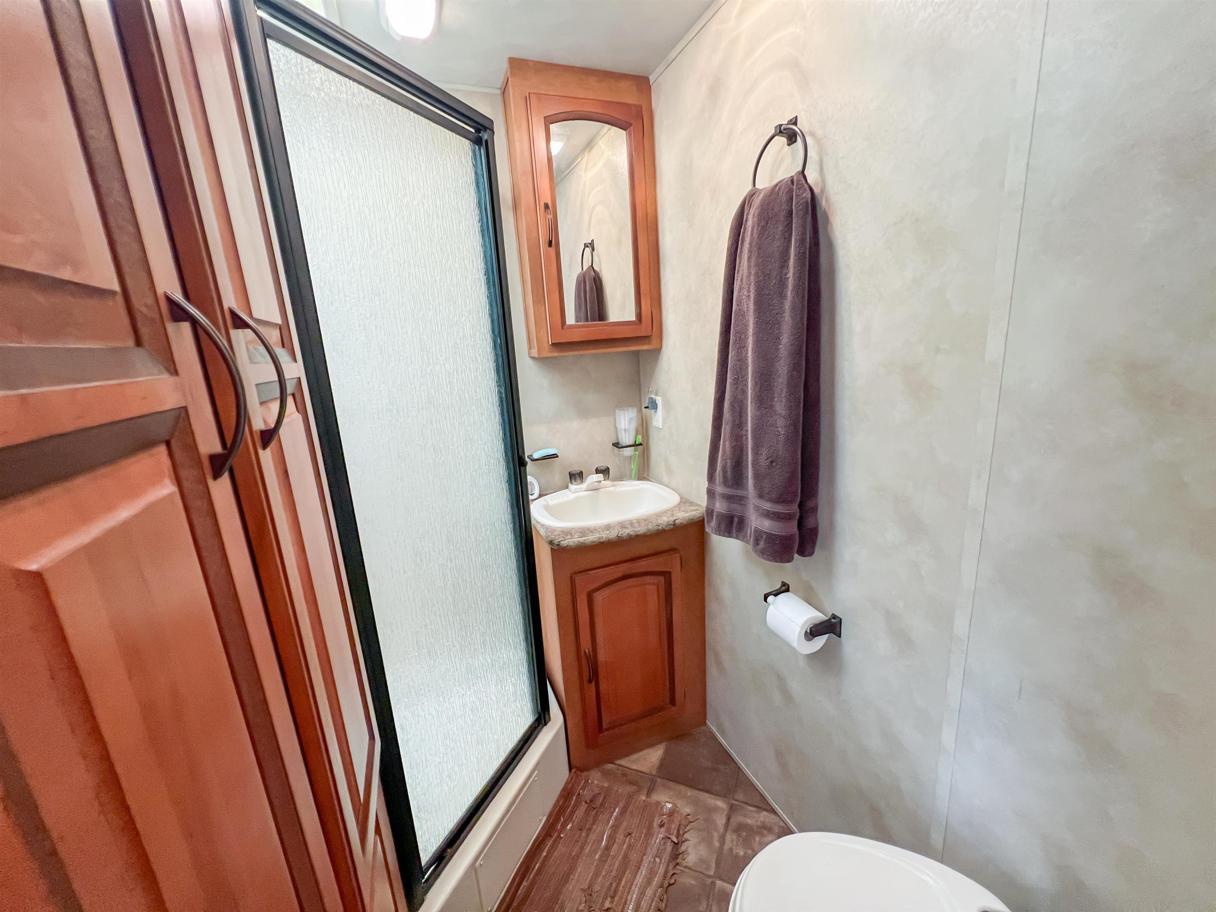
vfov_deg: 89.9
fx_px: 457
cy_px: 456
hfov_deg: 106.2
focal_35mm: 13
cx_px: 608
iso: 250
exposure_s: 1/60
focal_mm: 1.57
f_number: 1.8
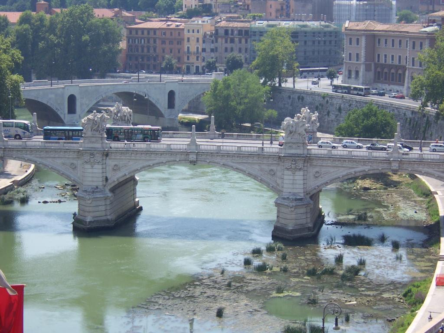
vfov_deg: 14.8
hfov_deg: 19.6
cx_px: 222
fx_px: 1283
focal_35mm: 100
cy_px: 166
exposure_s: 1/350
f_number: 4.9
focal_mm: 16.6
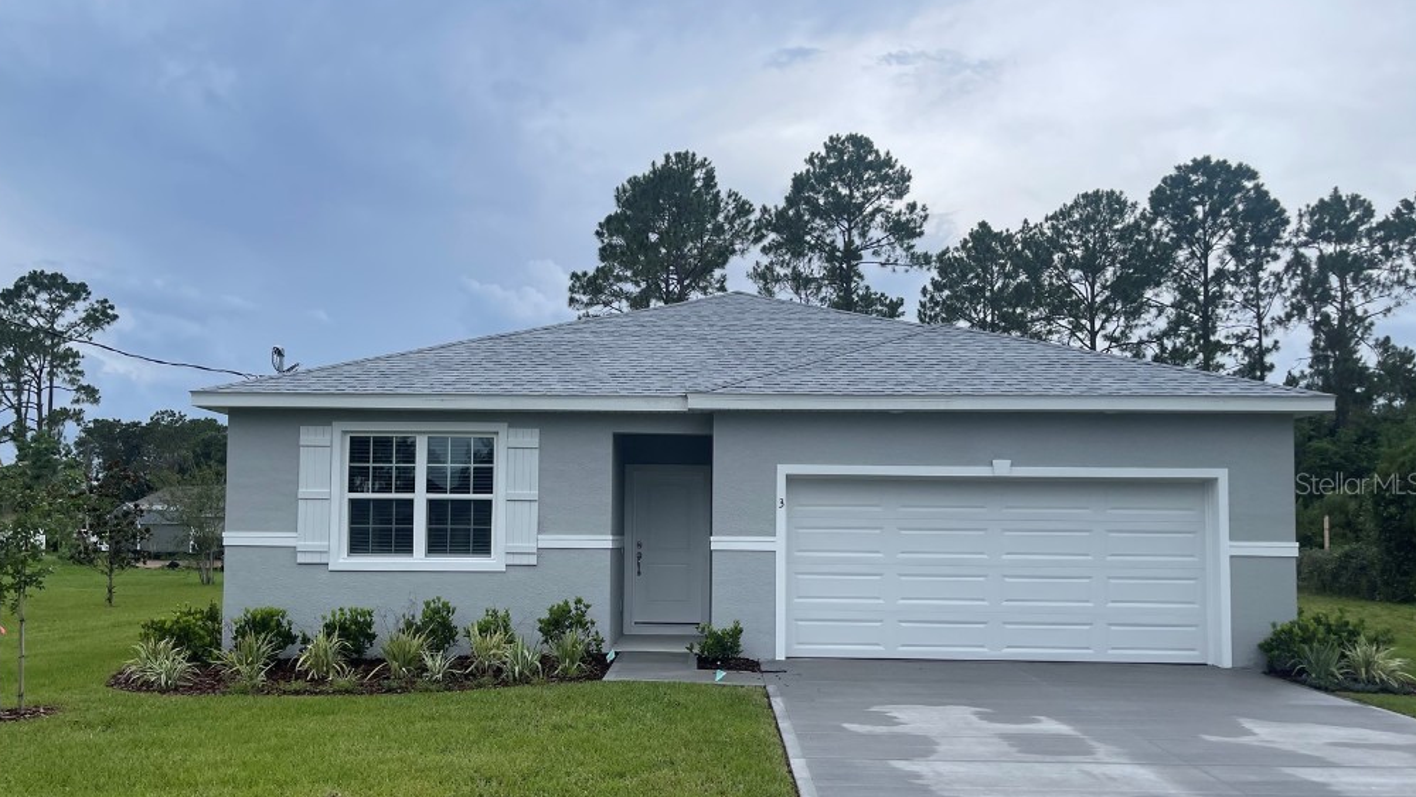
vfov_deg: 40.0
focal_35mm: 29
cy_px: 483
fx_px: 1089
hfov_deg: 66.1
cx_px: 704
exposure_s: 1/2786
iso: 32
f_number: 1.6
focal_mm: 5.1
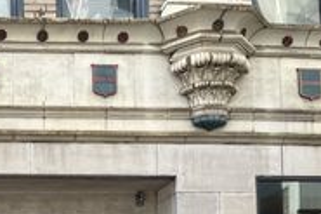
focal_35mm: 73
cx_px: -59
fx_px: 650
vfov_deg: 16.9
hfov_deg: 25.1
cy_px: 323
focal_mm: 5.1
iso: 50
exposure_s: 1/484
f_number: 1.6
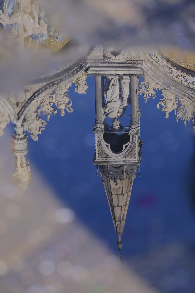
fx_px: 918
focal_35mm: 113
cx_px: 98
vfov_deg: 18.1
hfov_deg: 12.1
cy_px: 146
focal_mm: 75
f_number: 2
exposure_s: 1/1000
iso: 160
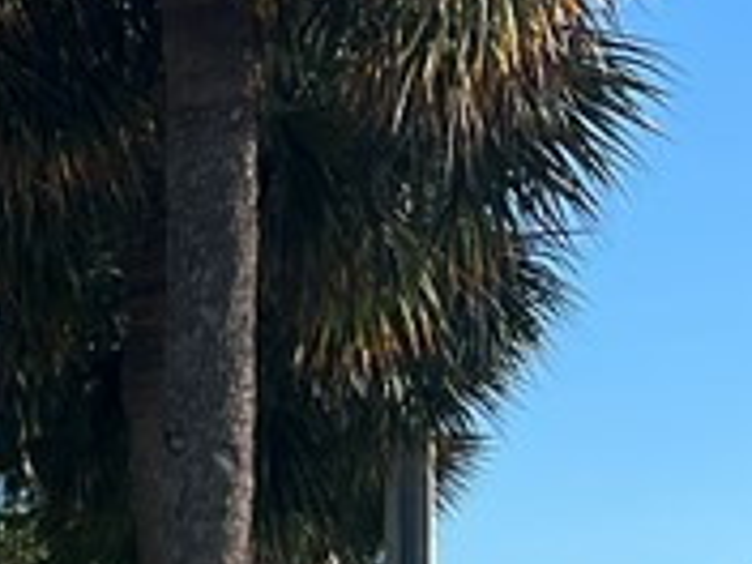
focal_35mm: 151
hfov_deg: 10.6
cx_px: -1209
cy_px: 1239
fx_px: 3280
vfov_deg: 9.1
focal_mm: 5.7
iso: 50
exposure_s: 1/3257
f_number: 1.5
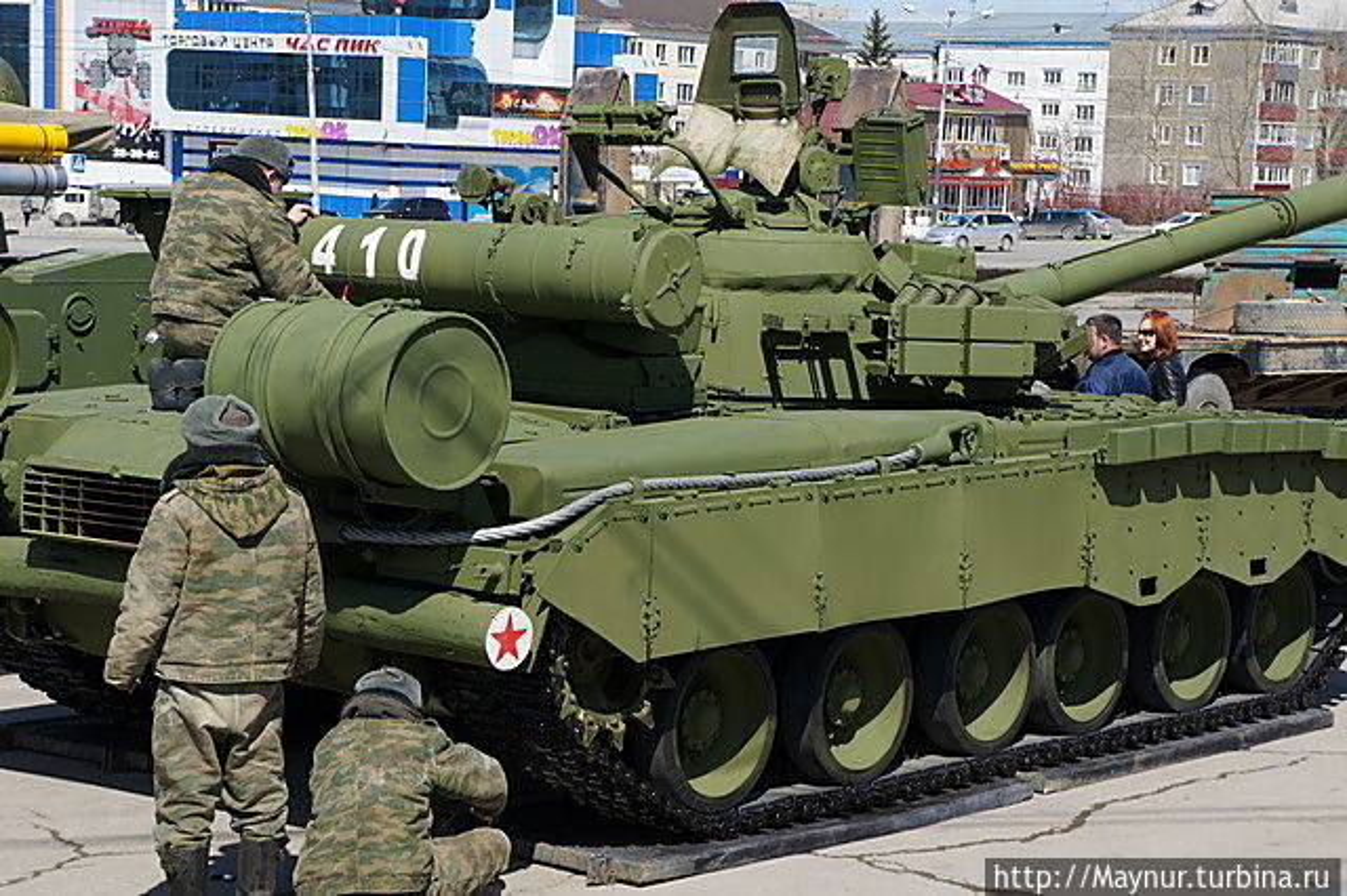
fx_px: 3085
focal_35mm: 82
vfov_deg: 16.5
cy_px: 448
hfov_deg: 24.6
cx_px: 674
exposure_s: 1/250
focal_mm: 55
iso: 100
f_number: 9
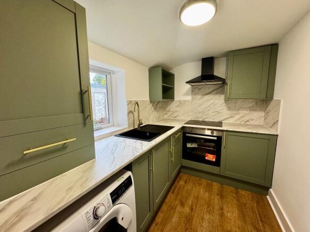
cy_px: 116
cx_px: 155
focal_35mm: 14
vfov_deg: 85.7
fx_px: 125
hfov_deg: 102.1
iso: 200
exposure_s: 1/100
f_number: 2.2
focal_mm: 2.22
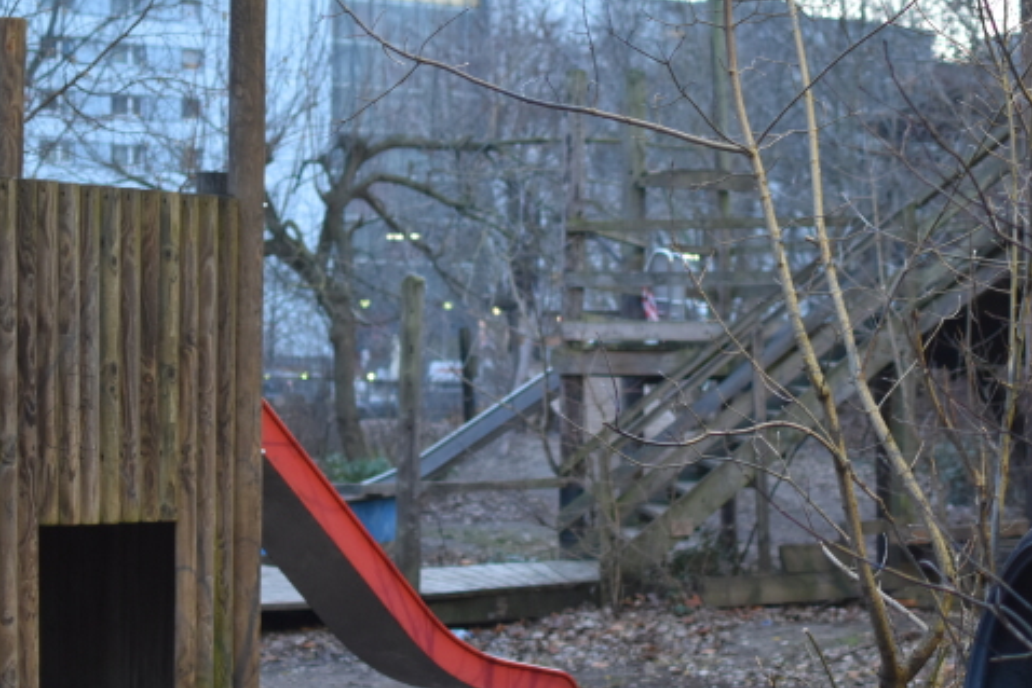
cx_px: 551
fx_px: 2519
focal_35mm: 88
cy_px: 388
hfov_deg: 23.2
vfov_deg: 15.6
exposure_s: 1/60
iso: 1000
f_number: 1.8
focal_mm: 35
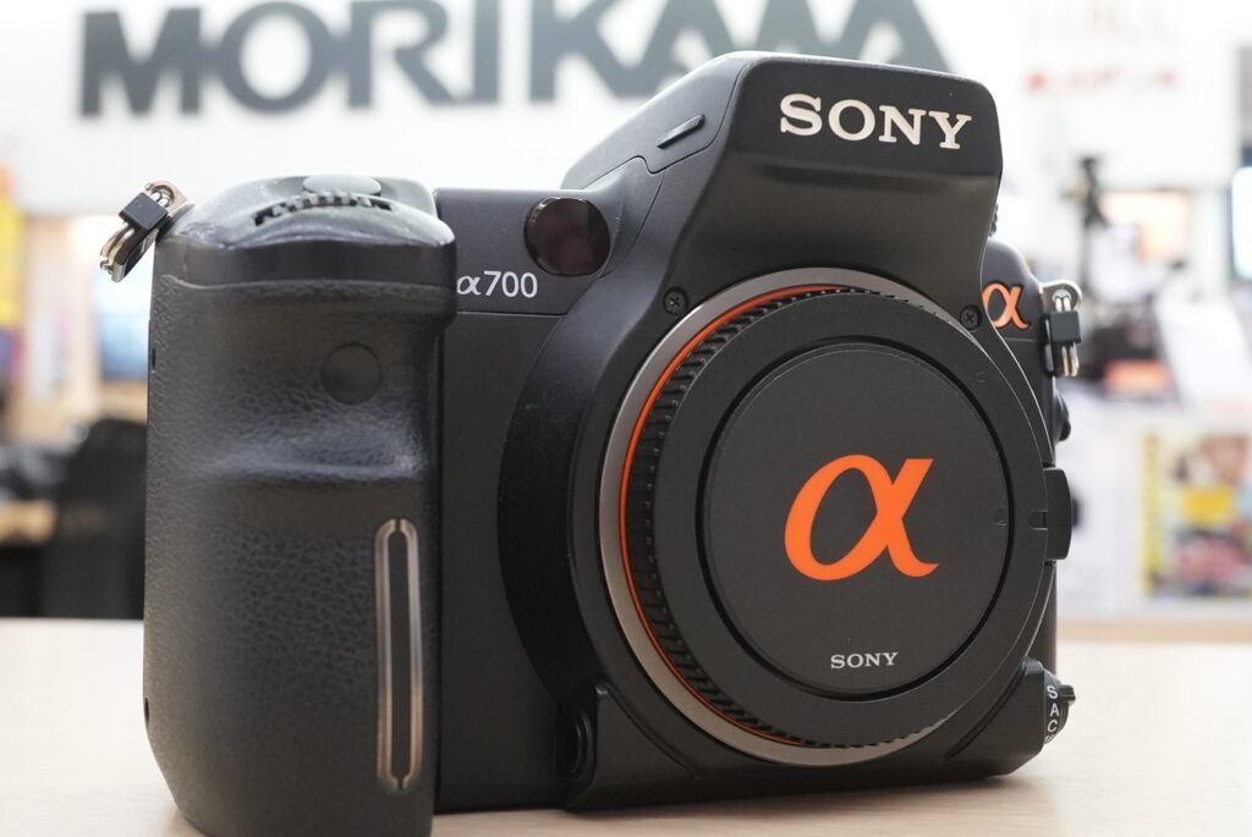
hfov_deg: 43.6
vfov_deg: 29.9
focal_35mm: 45
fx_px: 1567
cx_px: 626
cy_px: 418
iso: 6400
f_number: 8
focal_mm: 30
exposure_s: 1/50
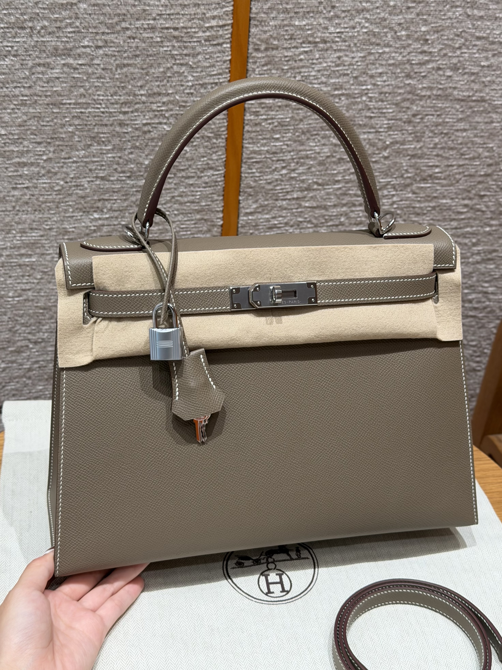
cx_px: 251
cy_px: 335
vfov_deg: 39.7
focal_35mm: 48
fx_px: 928
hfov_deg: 30.3
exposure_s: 1/50
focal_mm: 6.76
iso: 64
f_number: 1.78
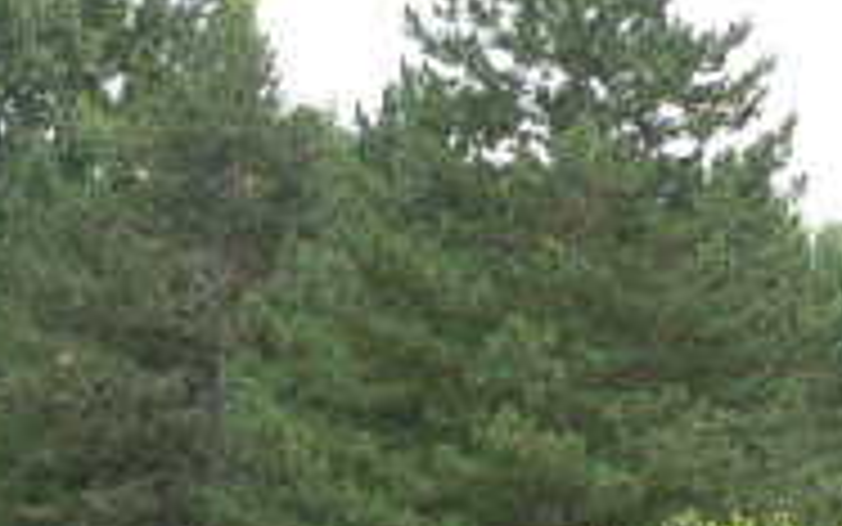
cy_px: 737
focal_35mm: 109
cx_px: 416
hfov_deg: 19.1
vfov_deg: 11.6
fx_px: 2502
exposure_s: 1/125
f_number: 4
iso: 80
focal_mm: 6
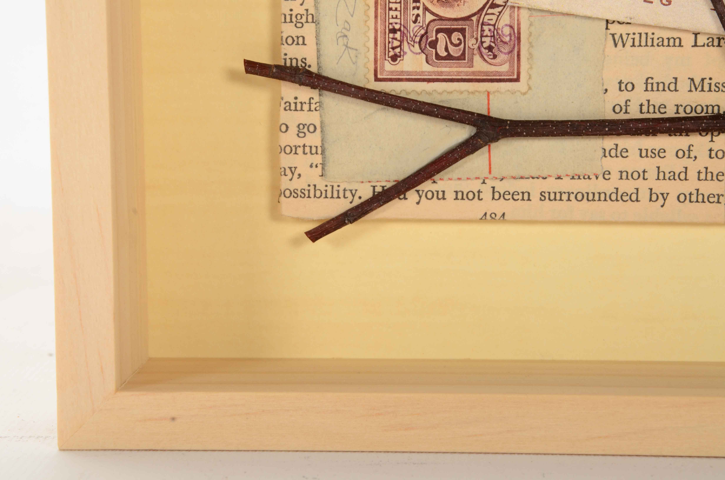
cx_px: 362
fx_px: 3165
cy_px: 240
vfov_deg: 8.7
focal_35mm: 158
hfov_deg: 13.1
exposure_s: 1/160
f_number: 18
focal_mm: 105
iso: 200
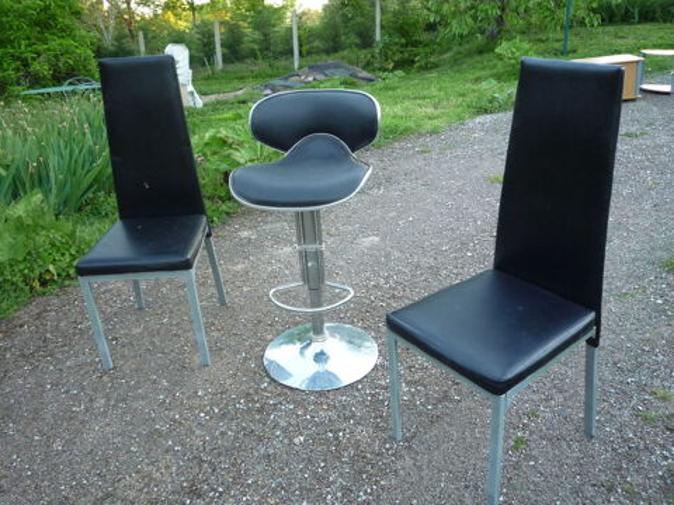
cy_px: 252
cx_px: 337
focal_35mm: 30
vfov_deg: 46.8
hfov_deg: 60.0
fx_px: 584
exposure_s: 1/30
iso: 250
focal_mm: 5.2
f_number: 3.3
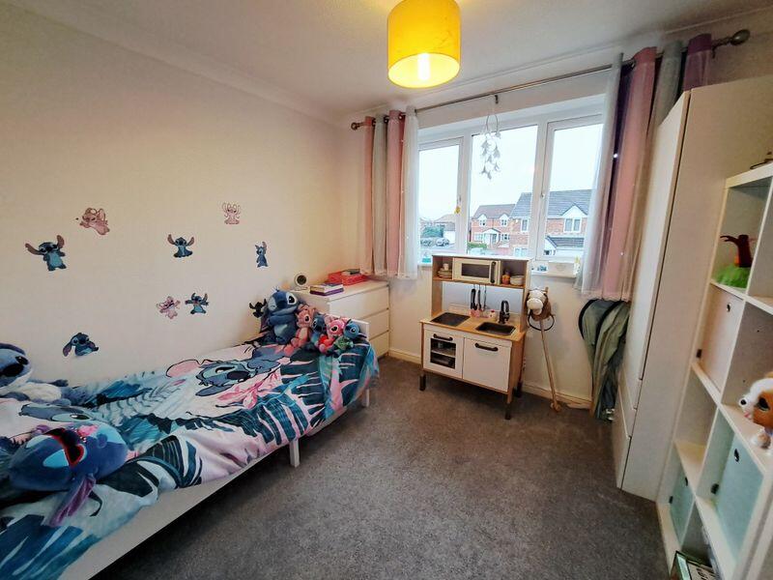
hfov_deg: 106.2
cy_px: 290
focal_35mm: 13
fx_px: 290
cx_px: 386
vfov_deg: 89.9
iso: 80
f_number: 2.2
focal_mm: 1.74
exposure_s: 1/50
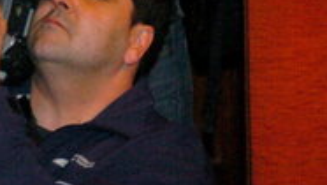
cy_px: -78
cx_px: -125
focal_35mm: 214
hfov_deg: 9.8
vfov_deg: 5.6
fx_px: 1857
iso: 640
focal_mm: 35
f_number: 2.8
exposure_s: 1/60
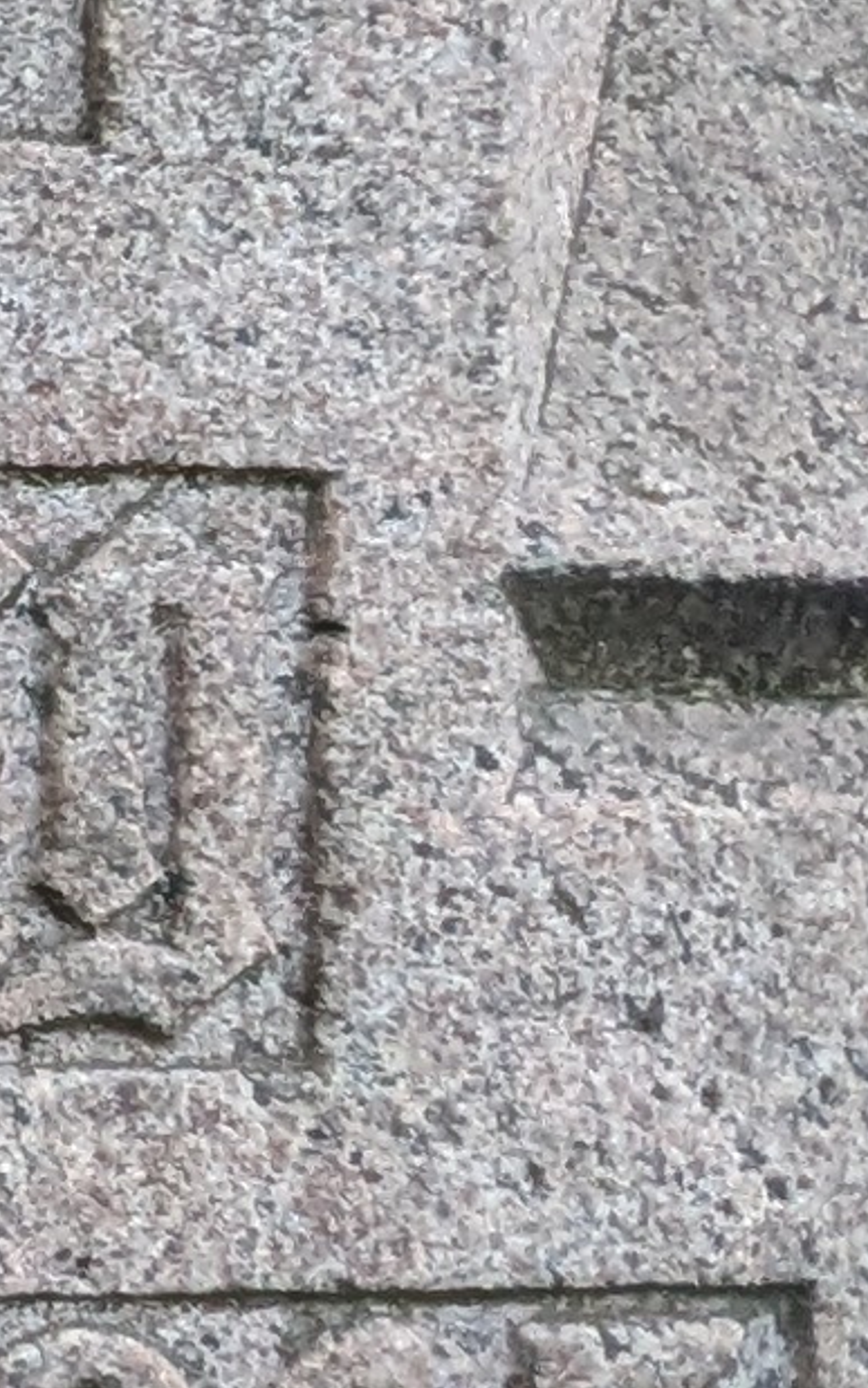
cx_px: -1552
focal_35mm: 112
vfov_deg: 18.6
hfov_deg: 9.6
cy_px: 547
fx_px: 4238
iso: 204
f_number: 2.2
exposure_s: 1/263
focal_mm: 2.35
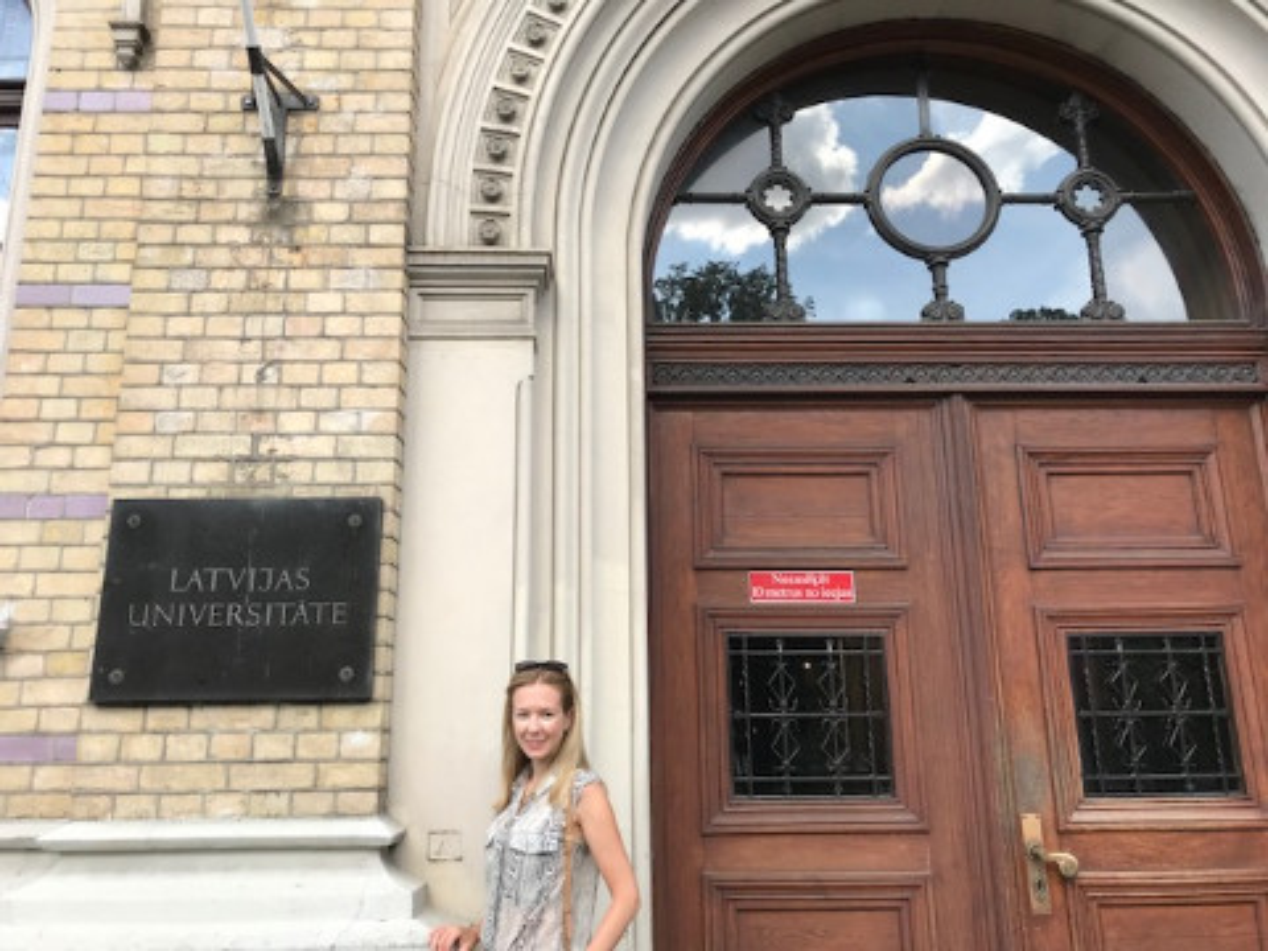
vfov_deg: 49.7
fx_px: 1026
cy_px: 476
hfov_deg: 63.4
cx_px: 634
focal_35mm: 28
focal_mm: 3.99
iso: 20
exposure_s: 1/481
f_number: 1.8
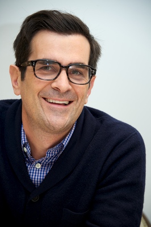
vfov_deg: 12.1
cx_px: 76
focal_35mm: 170
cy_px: 114
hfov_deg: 8.1
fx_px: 1071
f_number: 5.6
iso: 500
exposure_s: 1/60
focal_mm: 170
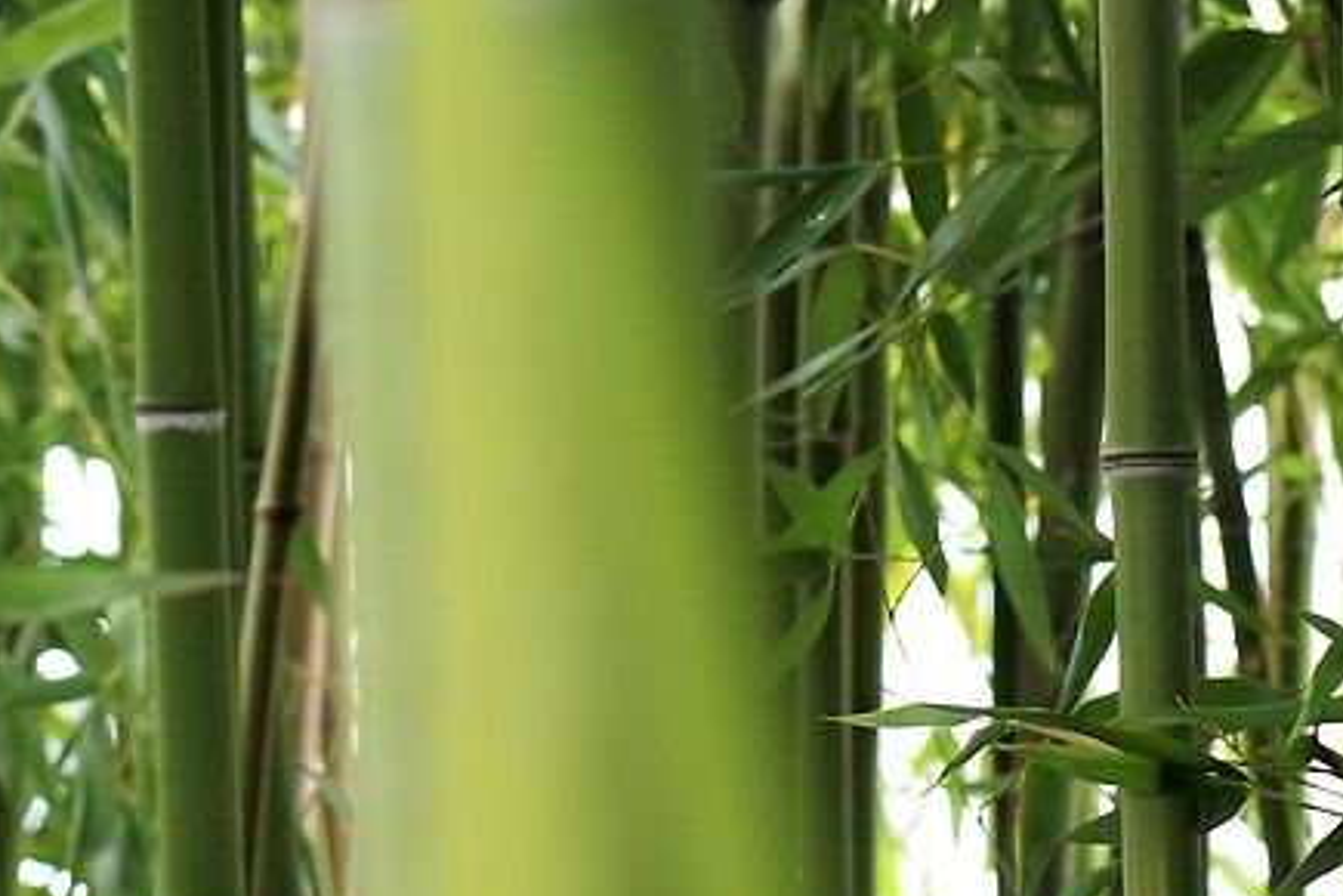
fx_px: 10296
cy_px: -593
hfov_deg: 7.4
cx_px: -408
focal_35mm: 276
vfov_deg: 4.9
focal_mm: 50
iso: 800
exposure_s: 1/250
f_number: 3.5
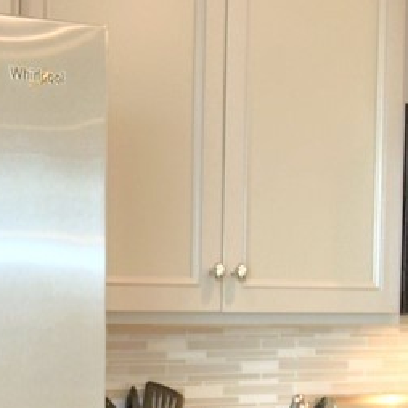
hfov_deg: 19.8
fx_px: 1133
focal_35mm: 85
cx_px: 4
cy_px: 312
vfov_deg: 20.2
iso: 200
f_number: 4.5
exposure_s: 1/40
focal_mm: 10
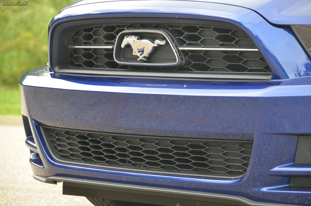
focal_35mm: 180
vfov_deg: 7.6
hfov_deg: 11.4
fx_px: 1552
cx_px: 156
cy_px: 103
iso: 1600
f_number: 5.3
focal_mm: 120
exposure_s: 1/400
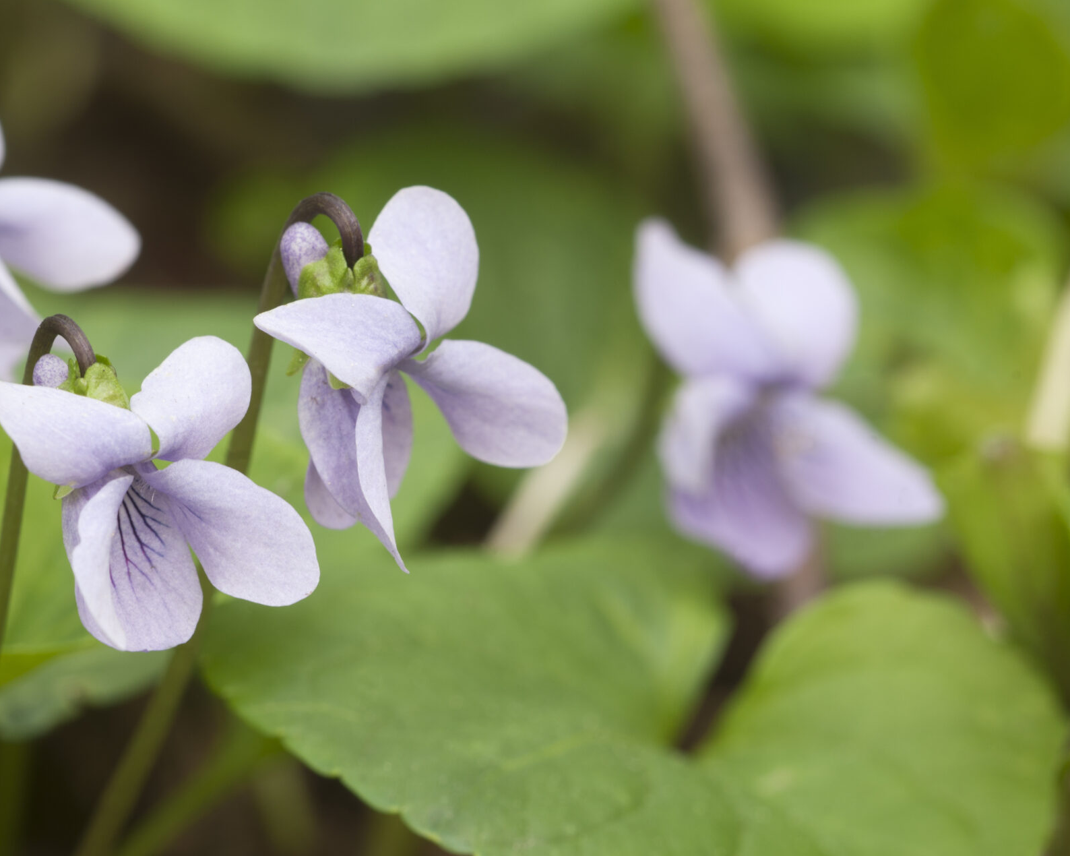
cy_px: 429
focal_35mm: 306
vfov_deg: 5.1
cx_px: 425
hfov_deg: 6.3
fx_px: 9689
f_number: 11
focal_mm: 180
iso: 100
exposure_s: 1/2.5
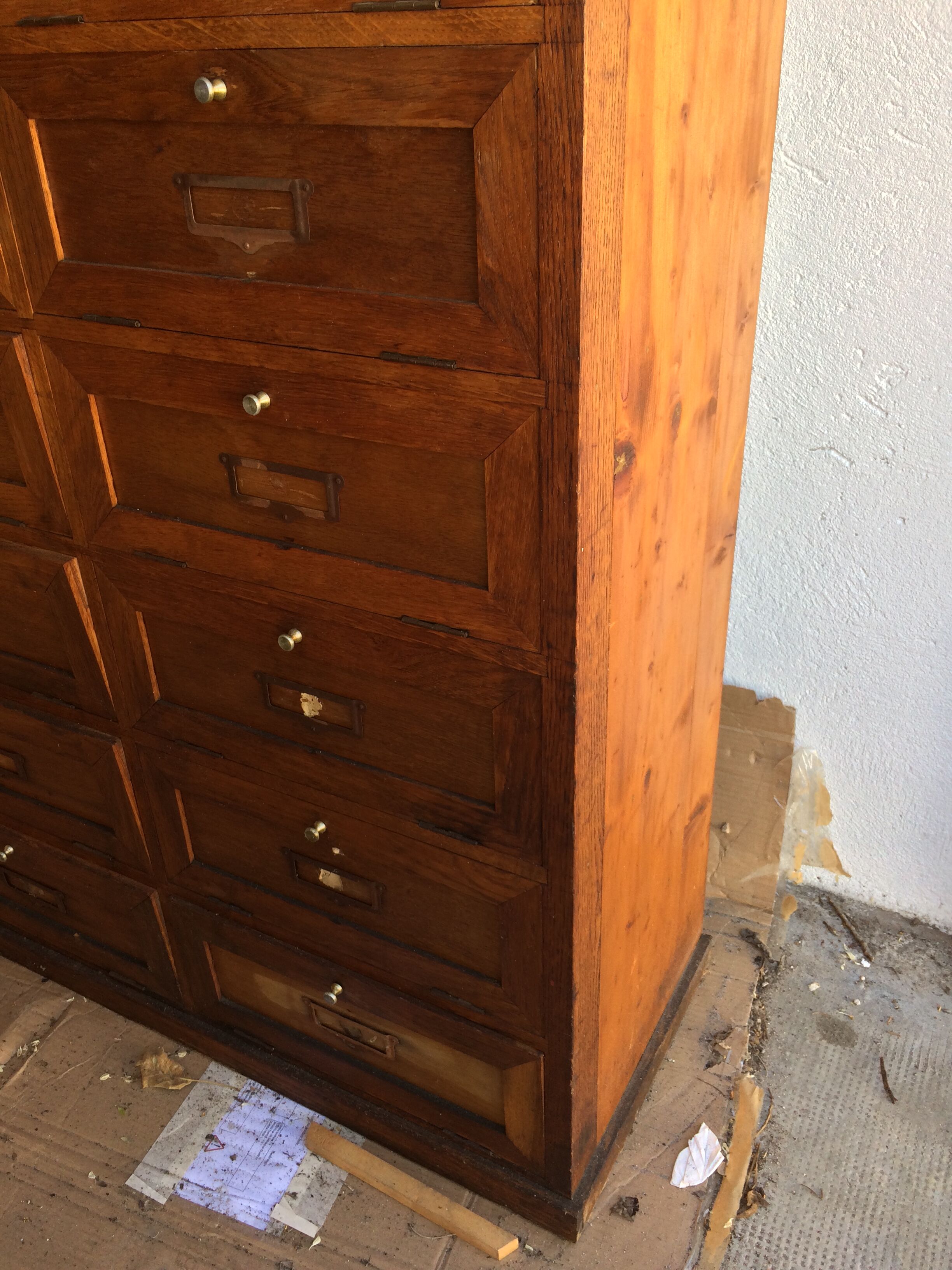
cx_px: 476
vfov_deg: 61.7
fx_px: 1063
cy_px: 635
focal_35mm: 29
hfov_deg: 48.2
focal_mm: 4.15
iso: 50
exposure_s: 1/100
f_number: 2.2
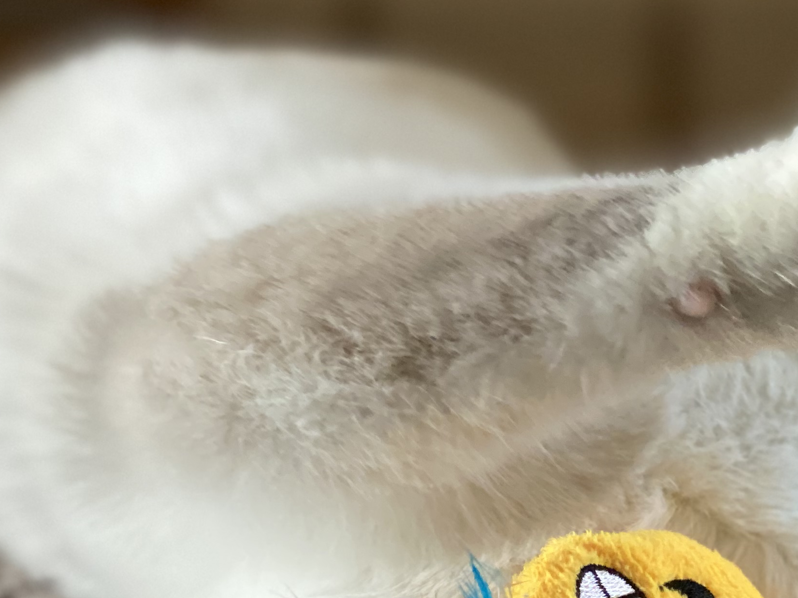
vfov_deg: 11.6
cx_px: 676
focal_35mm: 127
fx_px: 2928
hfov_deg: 15.4
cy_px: 522
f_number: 2
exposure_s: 1/33
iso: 160
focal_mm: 6
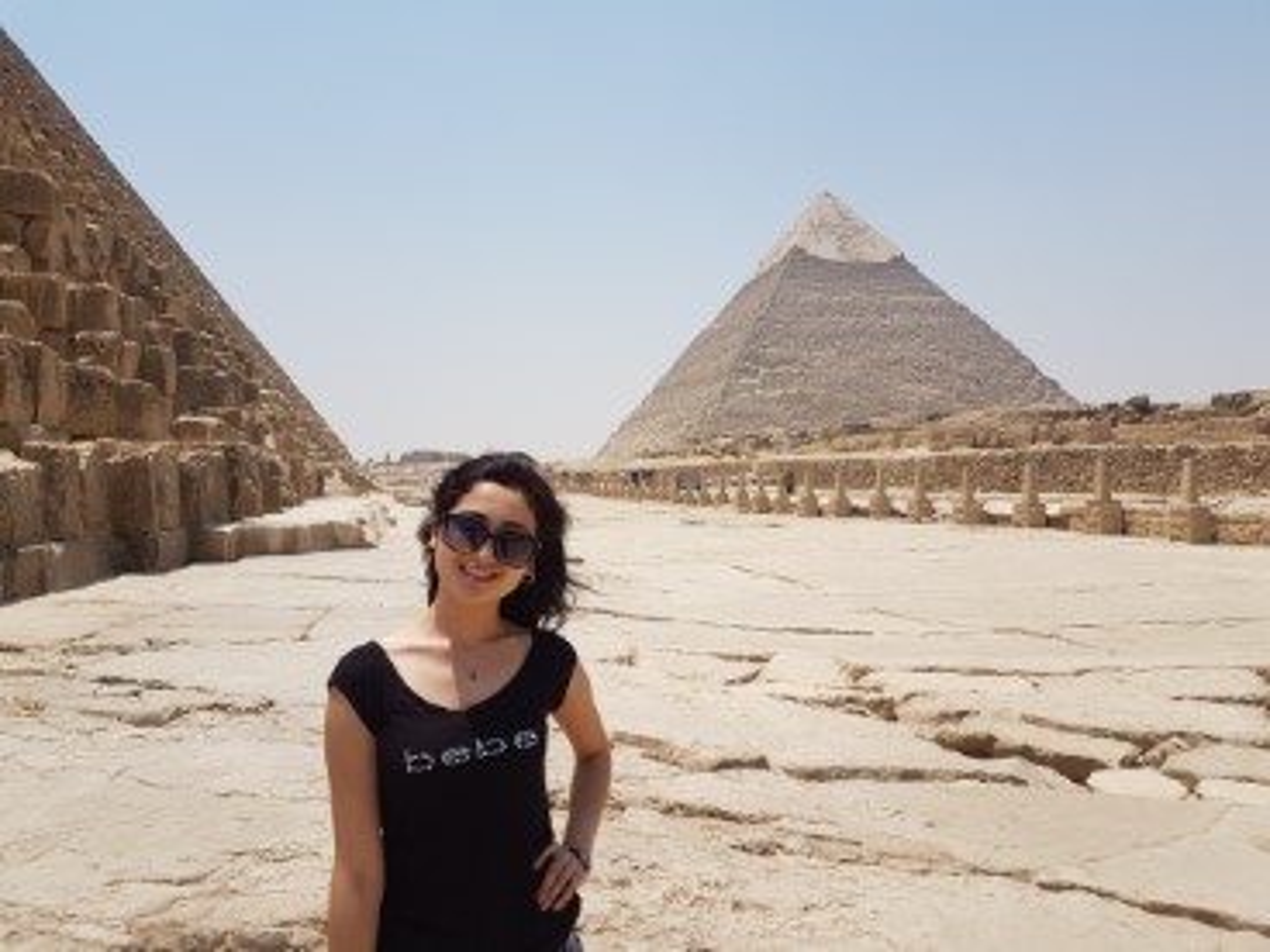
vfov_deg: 53.1
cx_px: 635
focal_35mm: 26
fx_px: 954
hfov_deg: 67.3
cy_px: 476
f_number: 1.7
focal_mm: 4.2
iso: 40
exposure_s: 1/2744
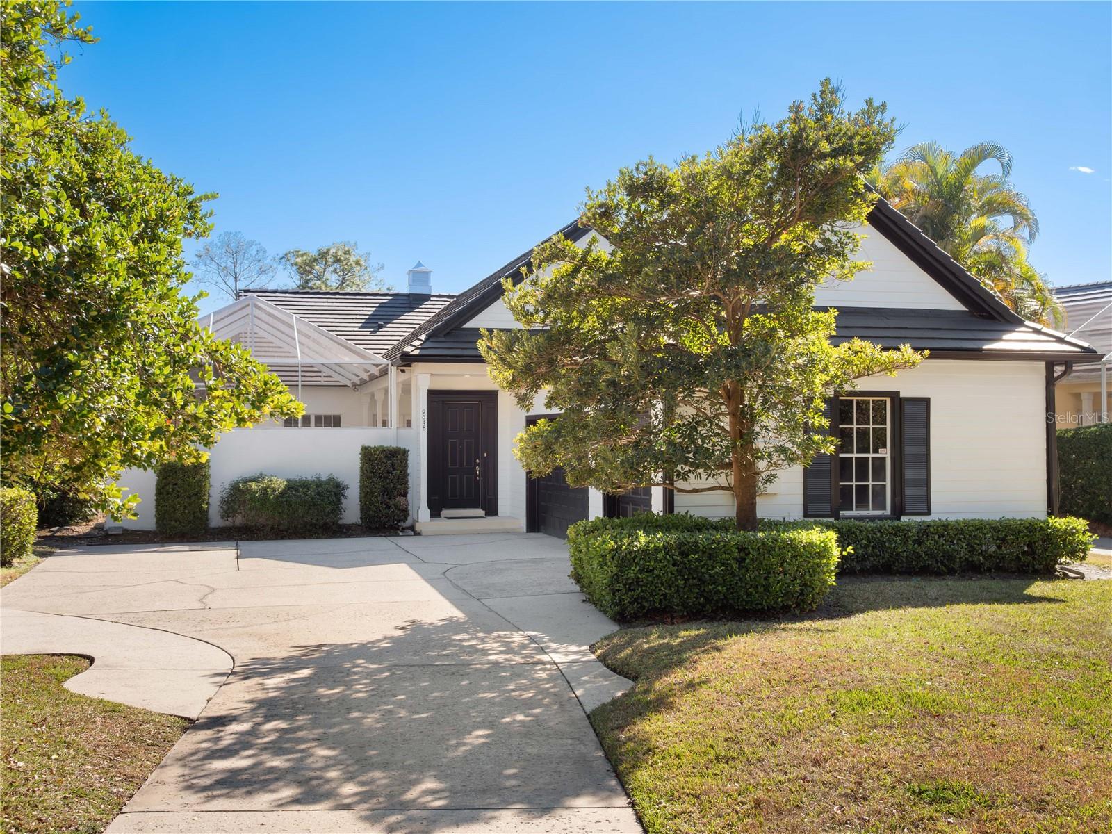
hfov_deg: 49.0
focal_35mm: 38
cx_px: 556
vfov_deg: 37.7
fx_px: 1221
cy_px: 417
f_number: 7.1
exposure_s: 1/100
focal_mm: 19
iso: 200
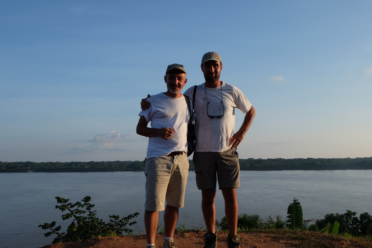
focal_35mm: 34
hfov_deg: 55.8
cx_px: 195
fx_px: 351
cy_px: 155
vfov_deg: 38.6
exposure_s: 1/350
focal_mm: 18
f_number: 9
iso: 400
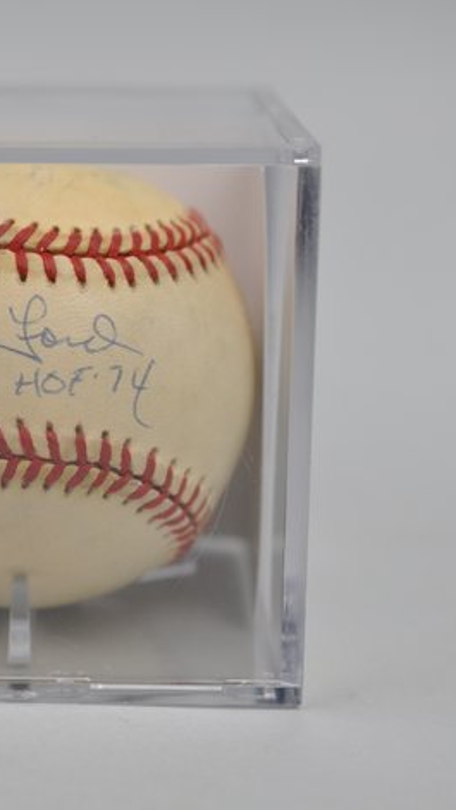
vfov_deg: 22.5
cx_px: 12
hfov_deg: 12.6
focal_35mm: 95
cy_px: 405
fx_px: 2042
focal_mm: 40
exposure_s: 1/80
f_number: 4.5
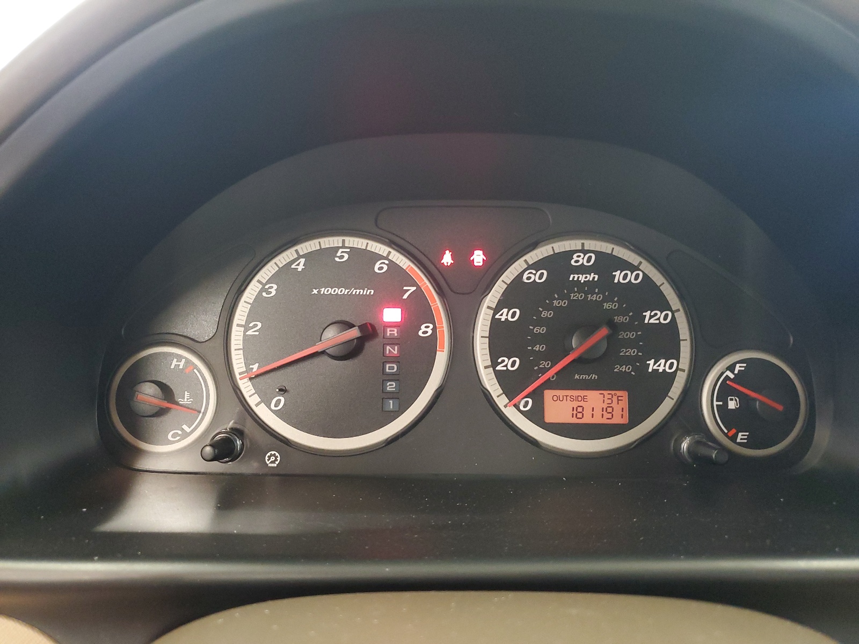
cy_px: 322
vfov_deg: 53.1
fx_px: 645
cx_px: 430
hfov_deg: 67.3
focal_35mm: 26
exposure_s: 1/17
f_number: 1.5
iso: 292
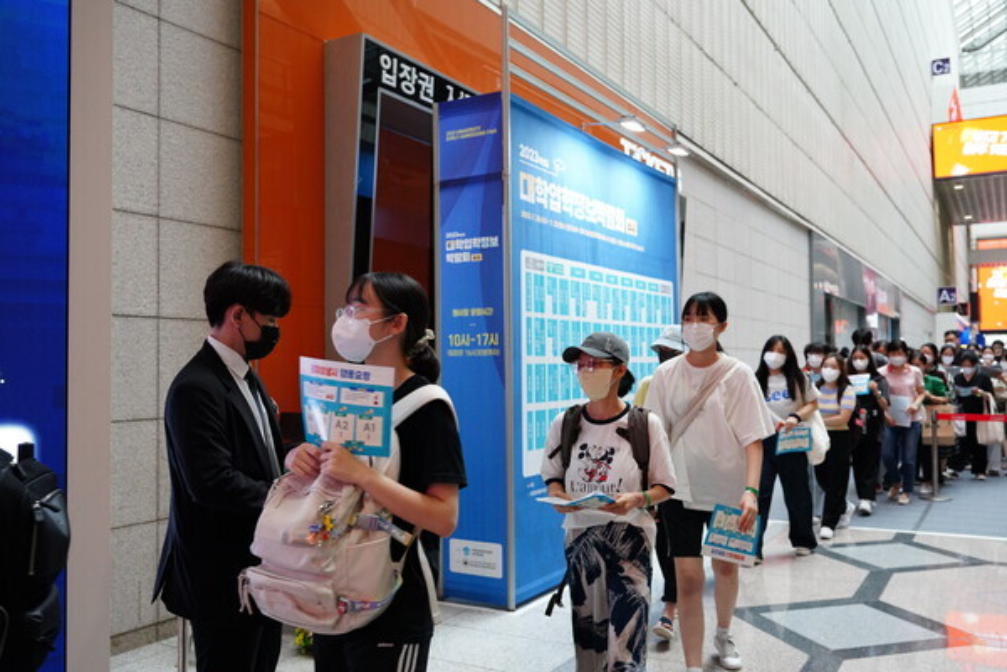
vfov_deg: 41.5
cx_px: 504
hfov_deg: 59.2
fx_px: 887
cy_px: 336
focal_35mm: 32
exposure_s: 1/250
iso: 3200
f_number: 4.5
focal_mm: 31.7
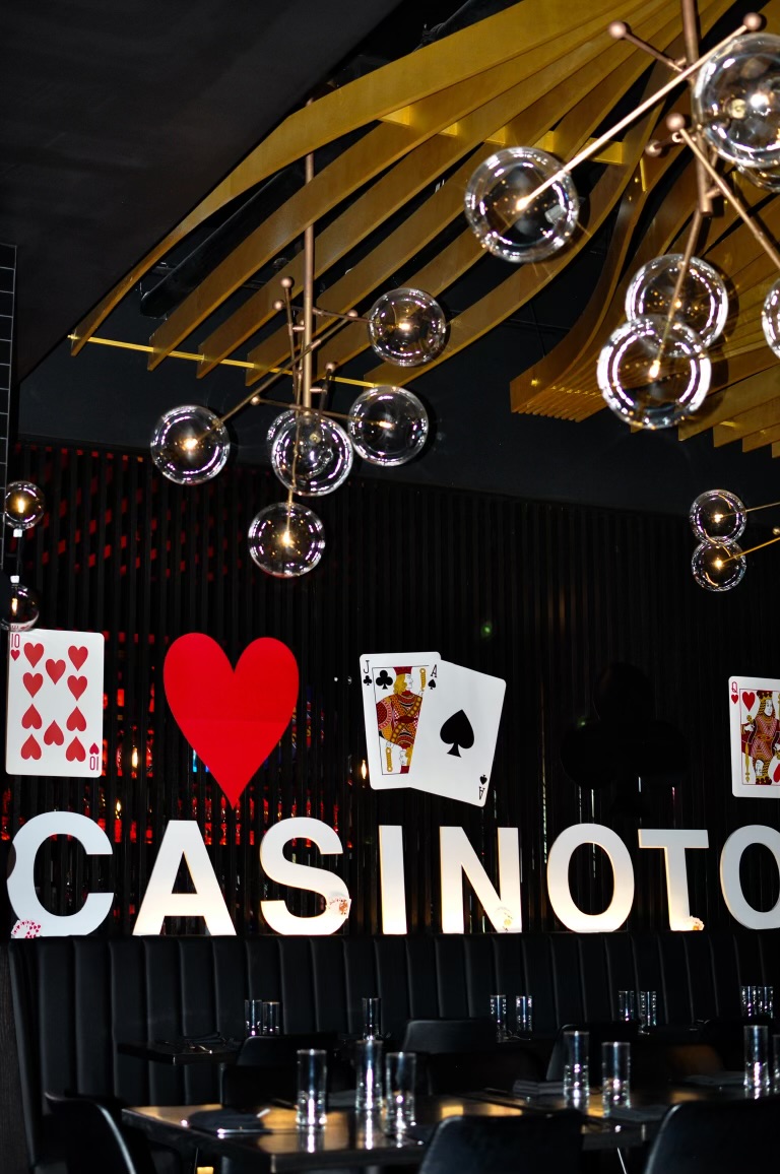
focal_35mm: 52
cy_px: 587
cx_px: 390
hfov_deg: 25.7
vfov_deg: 37.9
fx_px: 1710
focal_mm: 35
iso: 800
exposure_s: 1/60
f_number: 2.8
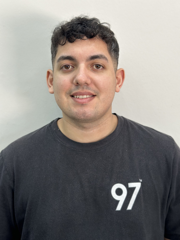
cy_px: 120
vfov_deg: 39.7
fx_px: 333
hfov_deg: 30.3
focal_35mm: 48
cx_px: 90
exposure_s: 1/50
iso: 80
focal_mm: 6.86
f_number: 1.78
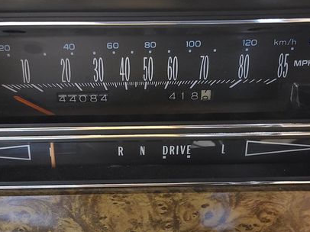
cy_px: 132
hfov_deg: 45.5
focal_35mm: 41
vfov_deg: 35.0
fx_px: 367
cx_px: 119
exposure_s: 1/13
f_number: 1.8
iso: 1250
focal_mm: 5.4
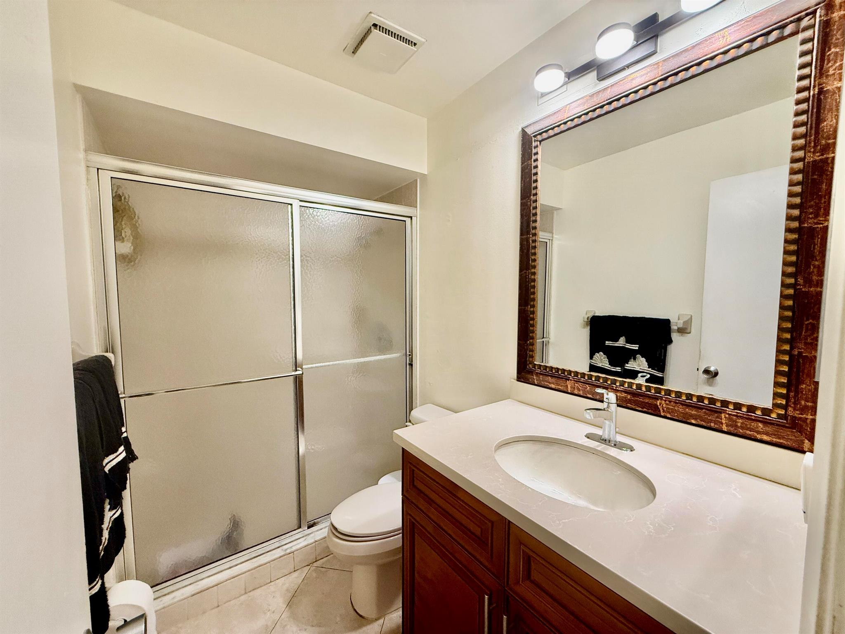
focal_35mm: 14
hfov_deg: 102.1
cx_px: 422
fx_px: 342
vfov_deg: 85.7
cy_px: 317
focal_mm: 2.22
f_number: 2.2
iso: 320
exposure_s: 1/120
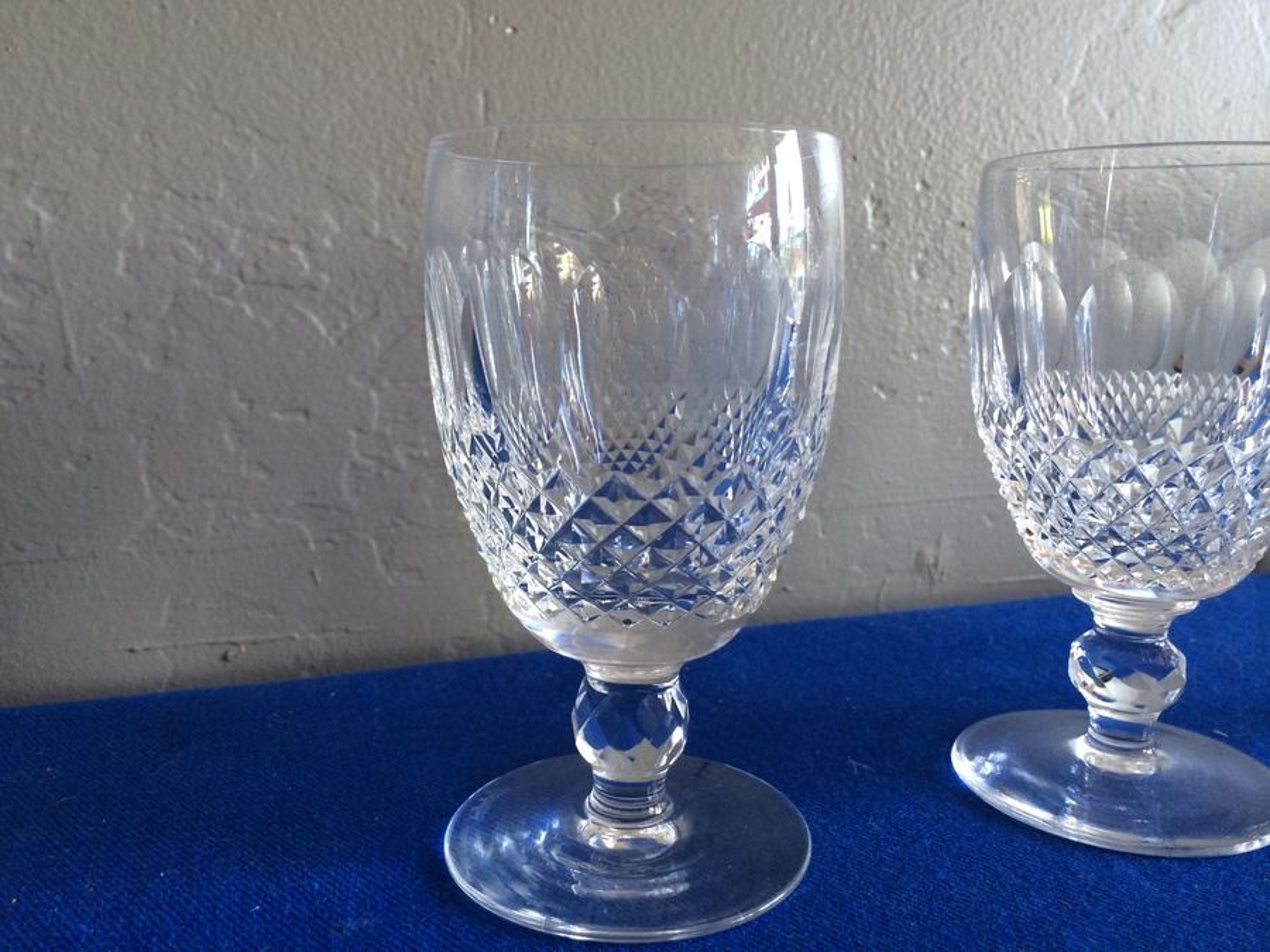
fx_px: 1101
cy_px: 476
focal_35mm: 30
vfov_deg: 46.8
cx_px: 635
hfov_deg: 60.0
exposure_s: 1/30
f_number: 2.2
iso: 64
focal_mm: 4.12
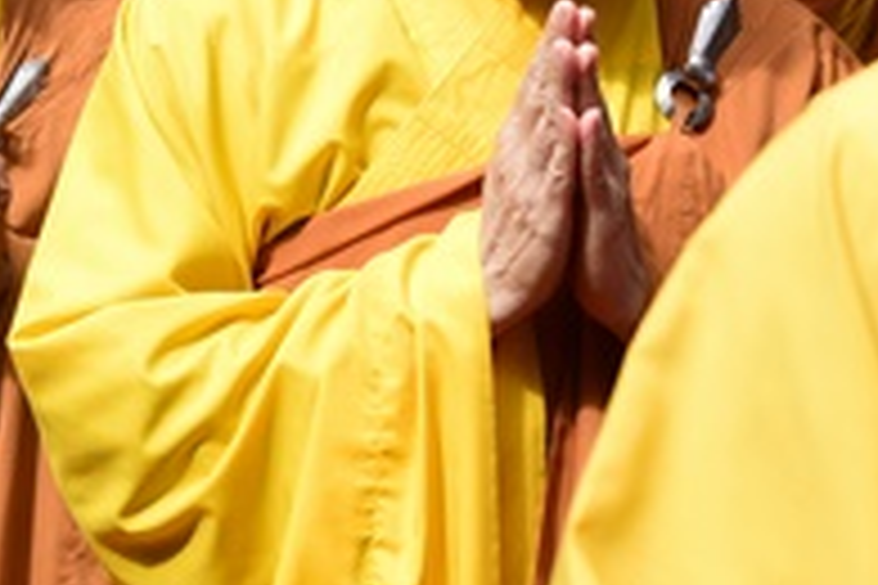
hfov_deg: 12.8
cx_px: 333
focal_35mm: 160
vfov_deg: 8.5
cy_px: 11
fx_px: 3902
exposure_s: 1/400
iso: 250
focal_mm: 48
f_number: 6.3
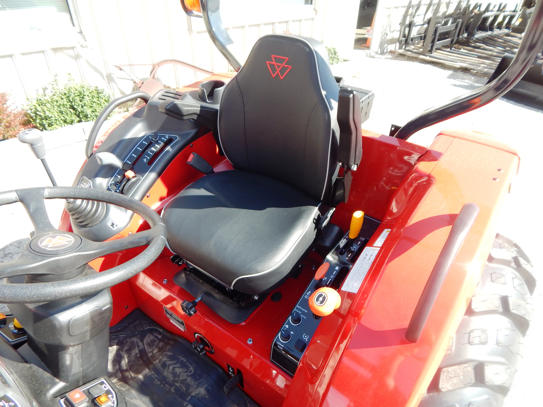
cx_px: 272
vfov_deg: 61.1
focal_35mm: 22
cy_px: 204
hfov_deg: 76.4
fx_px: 345
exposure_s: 1/250
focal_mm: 4
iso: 125
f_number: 3
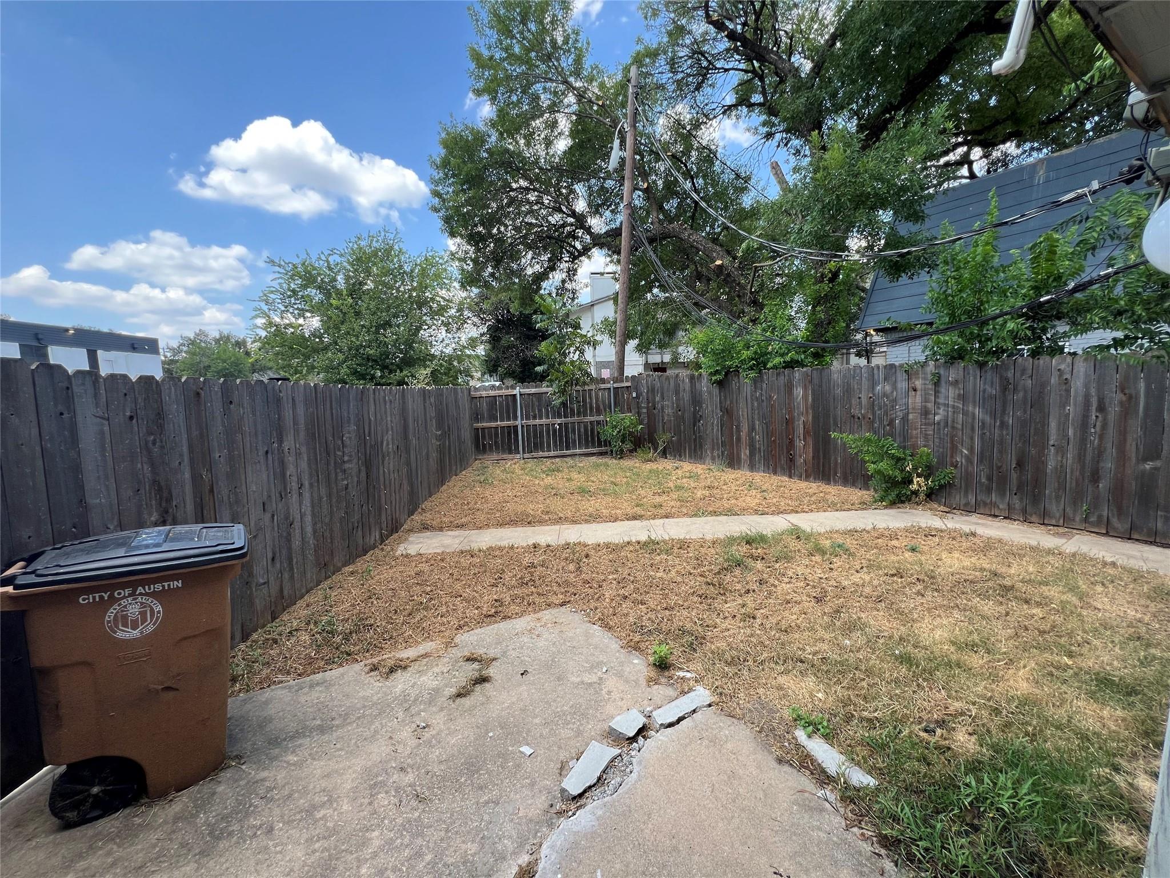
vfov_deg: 89.9
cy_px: 439
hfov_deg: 106.2
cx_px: 585
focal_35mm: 13
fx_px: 439
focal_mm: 1.57
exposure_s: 1/309
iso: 32
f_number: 1.8
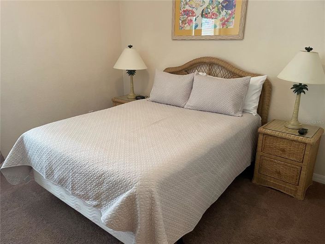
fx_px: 244
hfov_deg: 67.3
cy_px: 122
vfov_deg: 53.0
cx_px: 162
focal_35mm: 26
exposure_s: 1/60
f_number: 1.6
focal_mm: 4.2
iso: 320
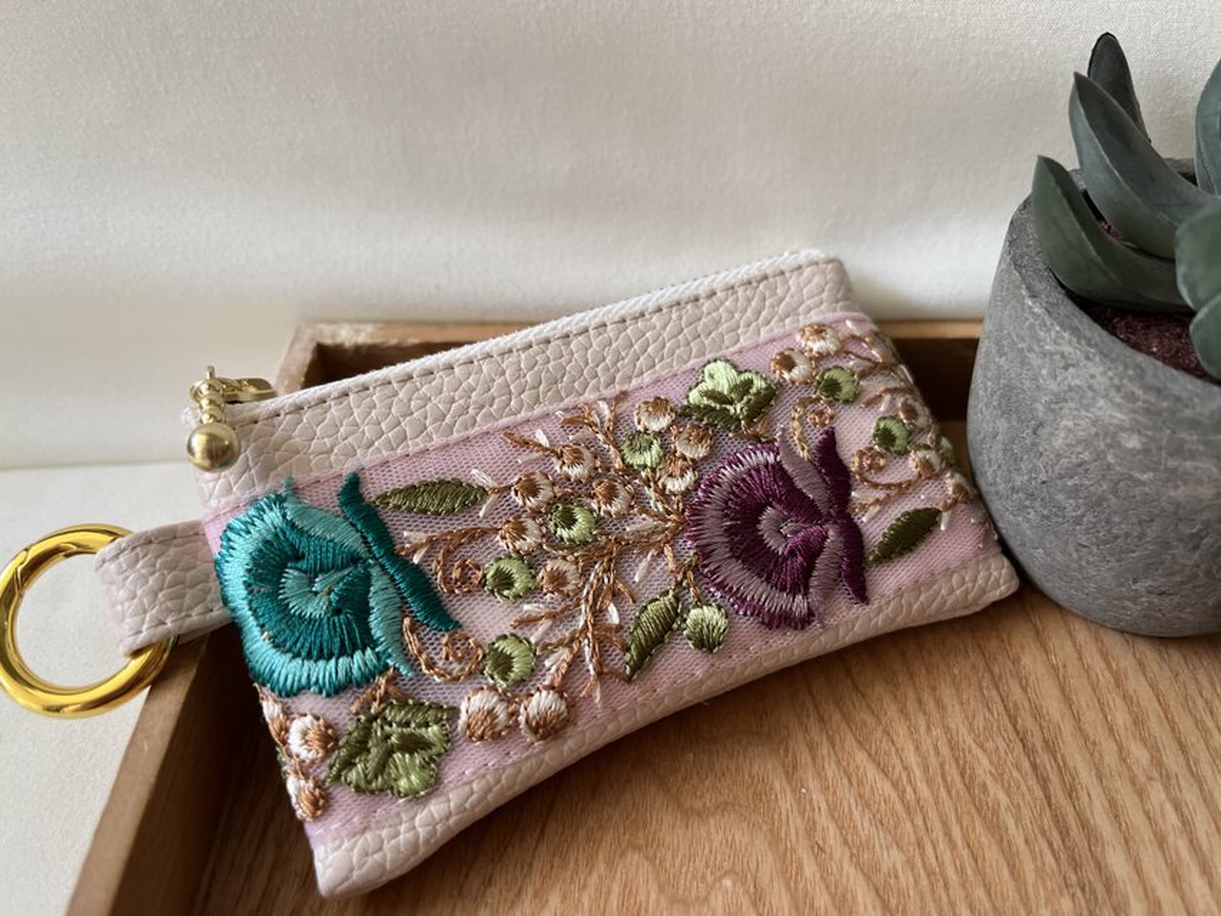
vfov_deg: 53.1
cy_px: 458
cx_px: 610
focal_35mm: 26
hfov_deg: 67.3
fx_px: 917
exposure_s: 1/115
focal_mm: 5.1
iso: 125
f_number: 1.6
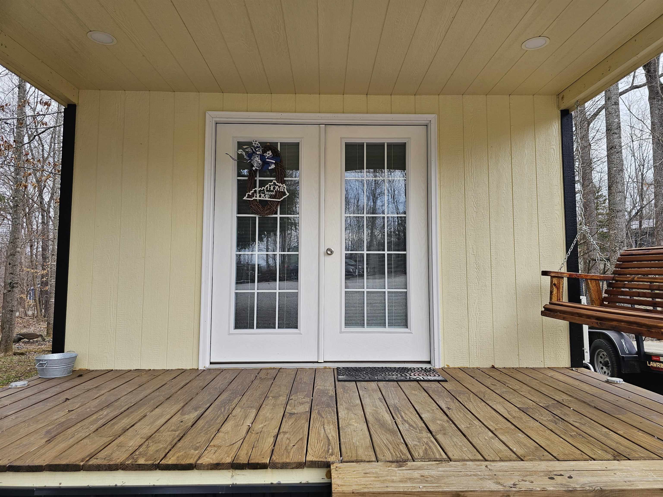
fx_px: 441
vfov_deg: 58.9
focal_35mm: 23
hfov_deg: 73.9
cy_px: 248
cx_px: 332
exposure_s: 1/207
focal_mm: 6.3
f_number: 1.7
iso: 25
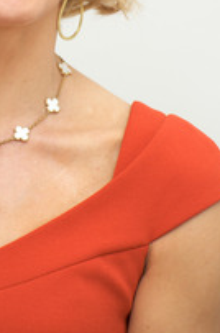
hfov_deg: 4.5
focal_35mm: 306
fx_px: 2824
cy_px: 30
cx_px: 29
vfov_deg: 6.7
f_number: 6.3
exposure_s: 1/60
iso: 400
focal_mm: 155
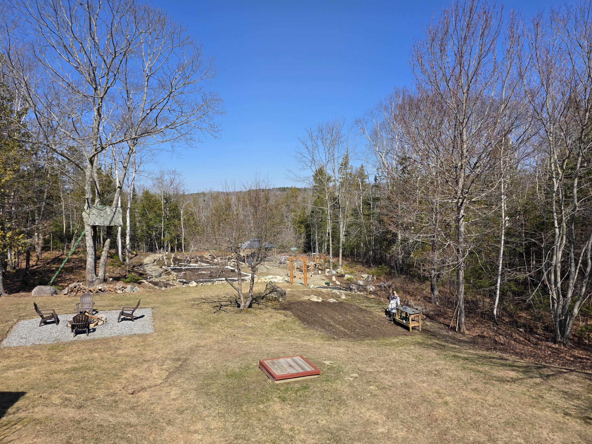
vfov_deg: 58.9
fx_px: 393
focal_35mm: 23
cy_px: 222
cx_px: 296
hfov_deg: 73.9
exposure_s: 1/5958
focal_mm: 6.3
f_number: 1.7
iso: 80
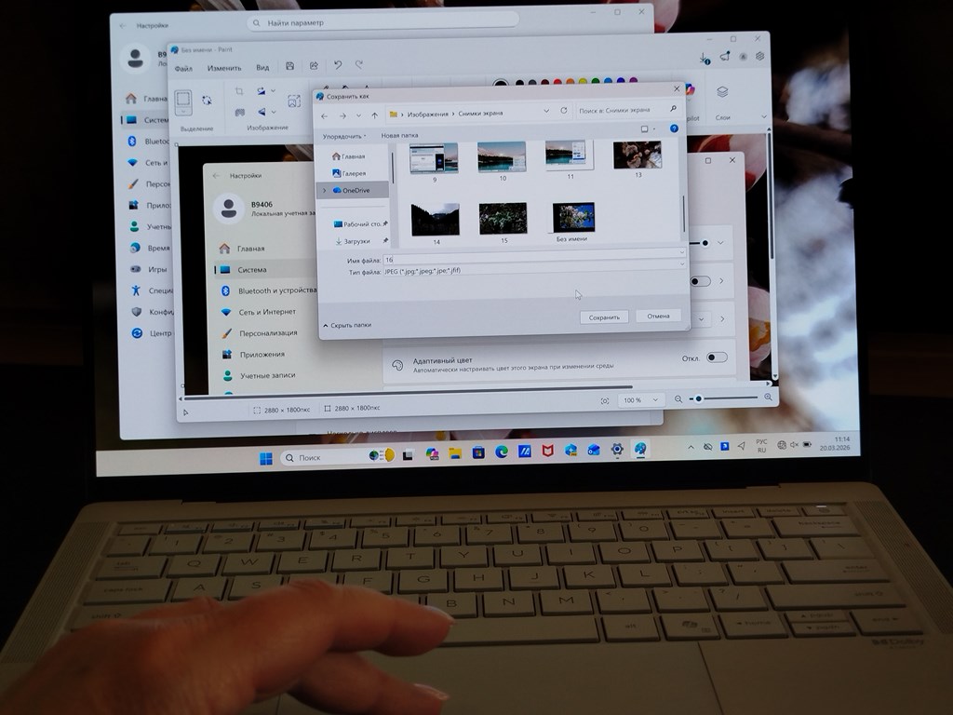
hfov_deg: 38.2
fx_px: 1377
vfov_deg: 29.1
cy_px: 358
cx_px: 476
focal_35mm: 50
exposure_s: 1/100
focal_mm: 5.31
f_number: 1.7
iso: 80
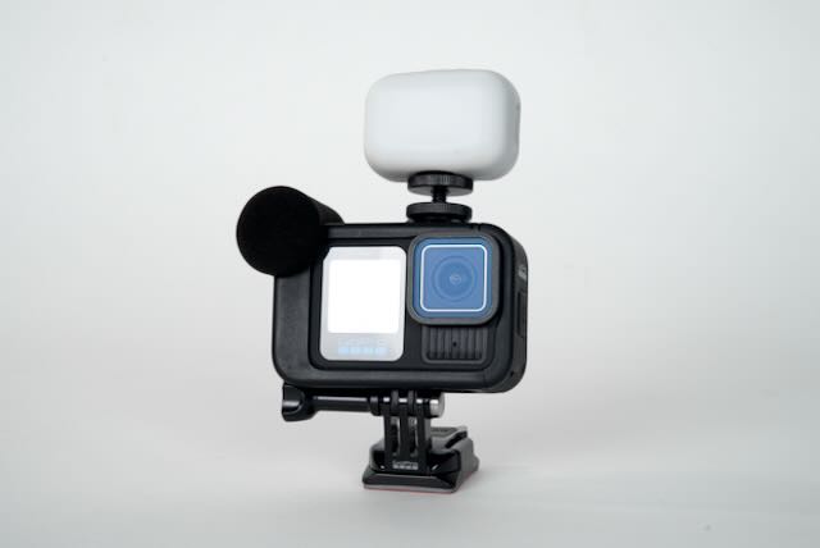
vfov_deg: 19.5
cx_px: 410
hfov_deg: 28.8
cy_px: 274
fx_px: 1596
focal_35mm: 70
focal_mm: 70
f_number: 13
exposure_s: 1/50
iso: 1600
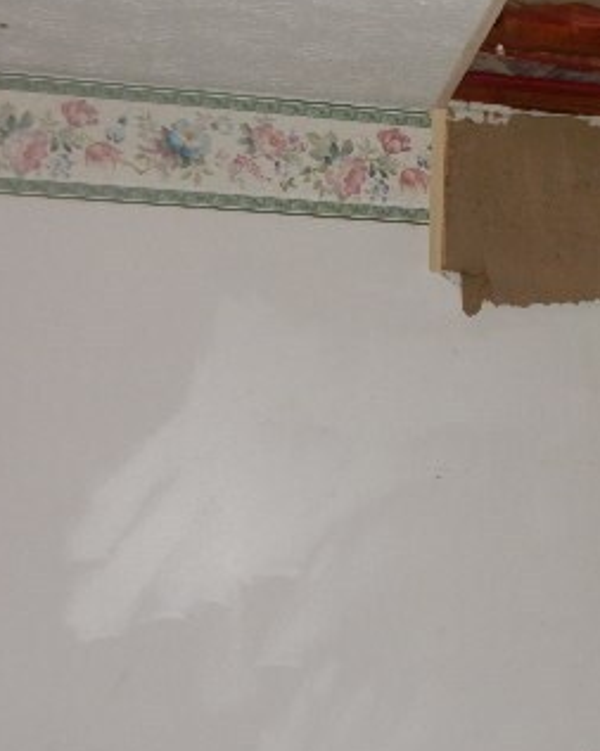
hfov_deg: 20.3
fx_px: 1578
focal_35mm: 71
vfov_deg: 26.8
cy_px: 384
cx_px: 692
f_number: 4
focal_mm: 6.4
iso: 200
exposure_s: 1/30
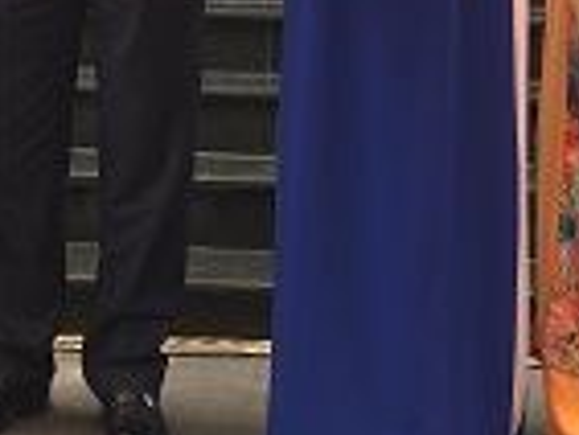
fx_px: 2059
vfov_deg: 11.6
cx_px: 37
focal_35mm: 123
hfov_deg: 15.8
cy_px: -181
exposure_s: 1/102
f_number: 2.2
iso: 25
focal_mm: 4.15
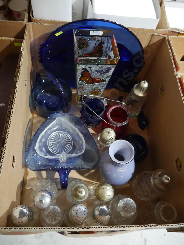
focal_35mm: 28
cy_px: 122
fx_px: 198
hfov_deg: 49.8
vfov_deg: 63.4
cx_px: 92
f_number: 3.5
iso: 1250
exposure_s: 1/60
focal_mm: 14
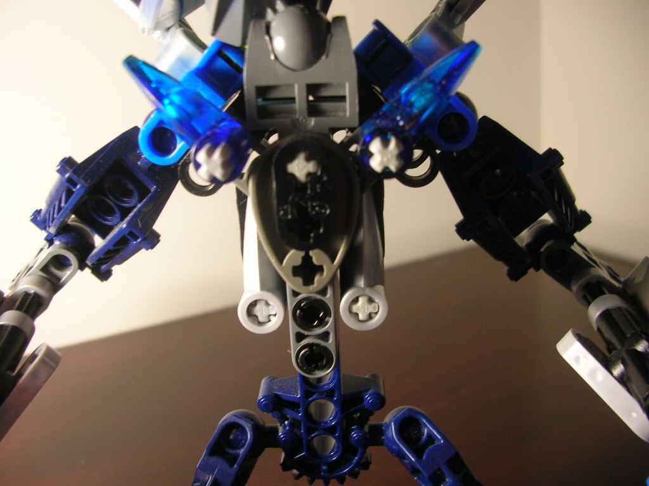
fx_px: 656
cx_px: 324
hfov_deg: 52.6
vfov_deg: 40.7
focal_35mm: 35
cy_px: 243
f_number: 2.8
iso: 50
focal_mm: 5.8
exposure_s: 1/19
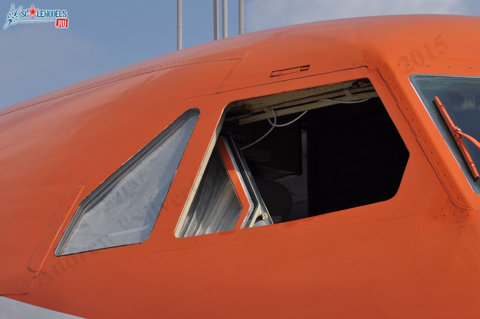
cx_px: 240
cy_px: 160
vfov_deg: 7.3
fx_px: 2497
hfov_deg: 11.0
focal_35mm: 188
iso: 200
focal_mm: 125
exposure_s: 1/1000
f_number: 8
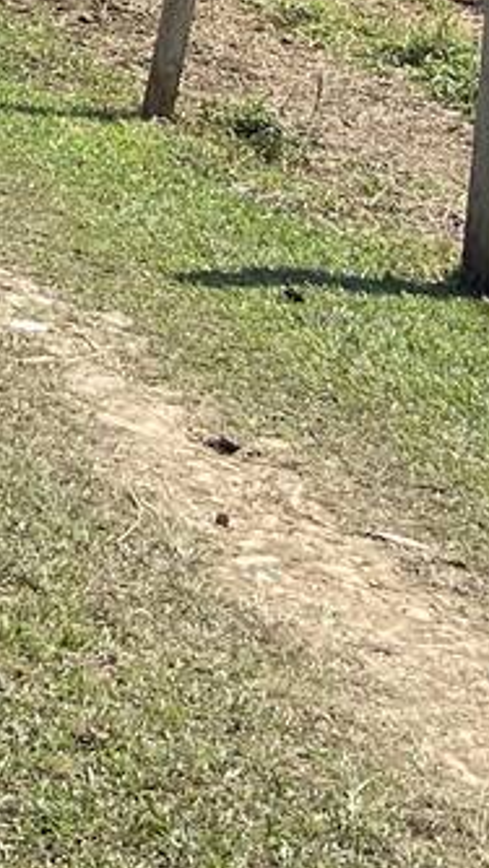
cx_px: -218
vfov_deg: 16.1
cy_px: -426
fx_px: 2811
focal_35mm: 122
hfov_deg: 9.7
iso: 32
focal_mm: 4.25
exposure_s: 1/2315
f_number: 1.8
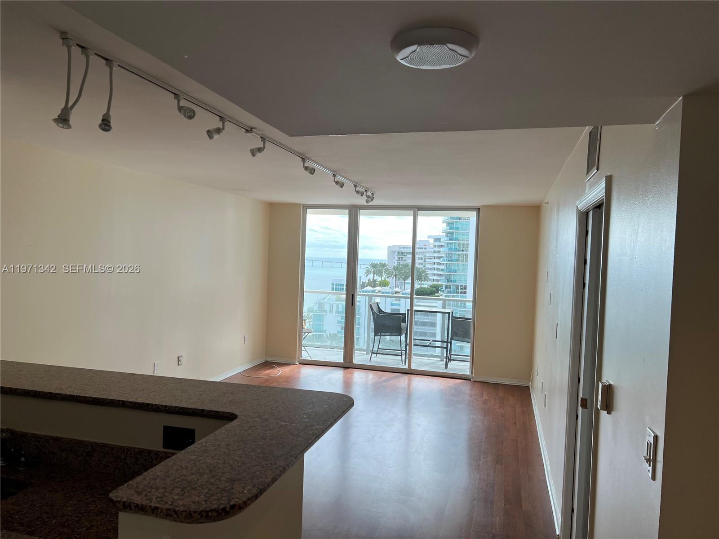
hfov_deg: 67.3
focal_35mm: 26
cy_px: 270
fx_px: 540
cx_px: 360
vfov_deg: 53.1
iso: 50
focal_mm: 5.7
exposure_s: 1/526
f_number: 1.5
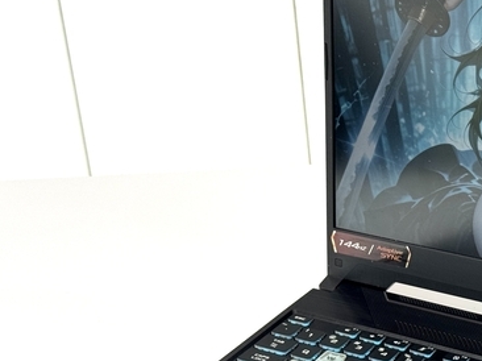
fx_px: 1461
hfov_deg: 18.2
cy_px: 278
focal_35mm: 105
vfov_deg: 14.0
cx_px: 506
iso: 100
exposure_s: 1/106
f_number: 1.78
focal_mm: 6.76
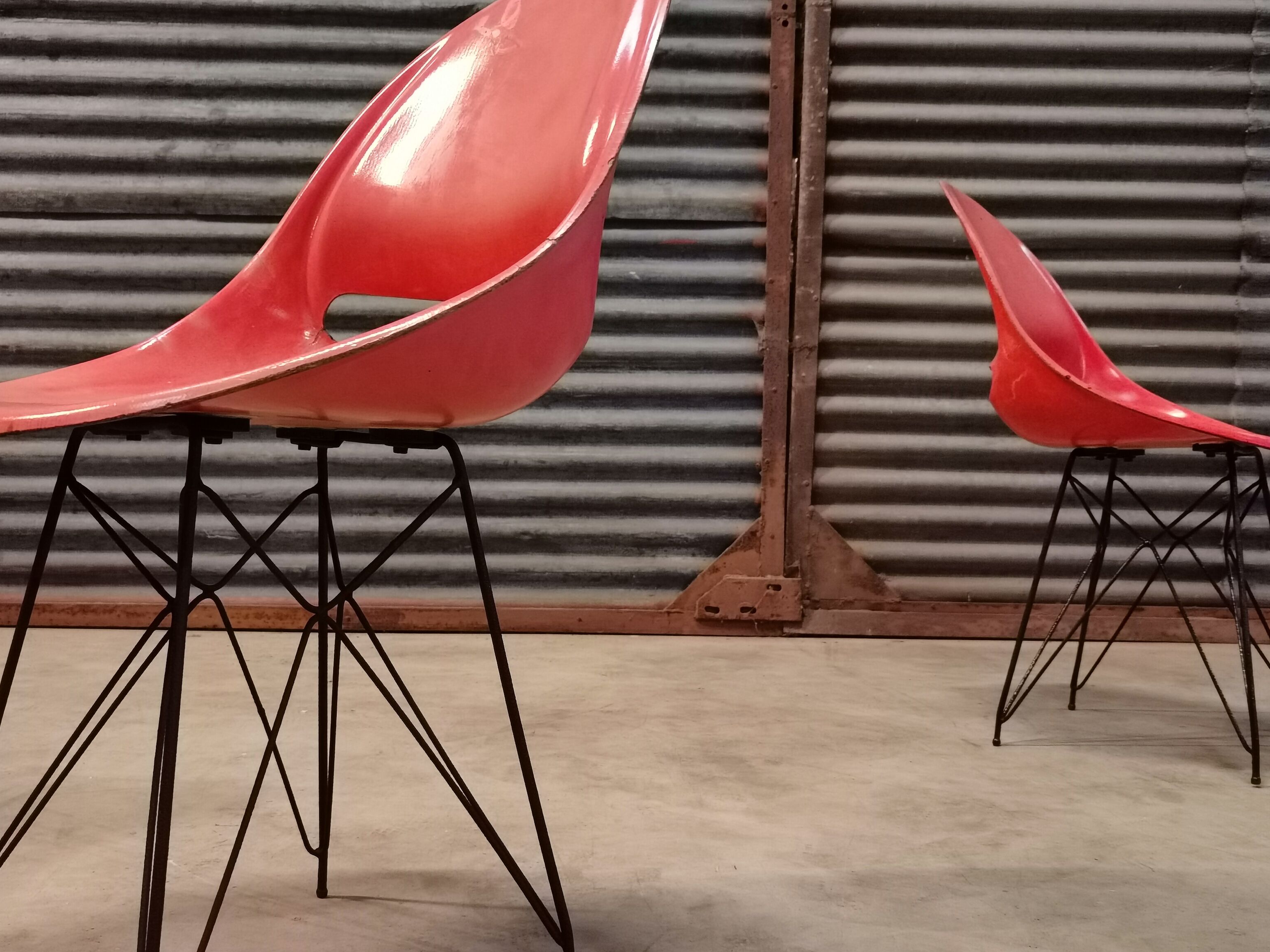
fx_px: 1357
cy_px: 543
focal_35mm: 37
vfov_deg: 38.6
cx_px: 594
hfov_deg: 50.1
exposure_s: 1/25
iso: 500
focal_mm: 6.71
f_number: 1.9
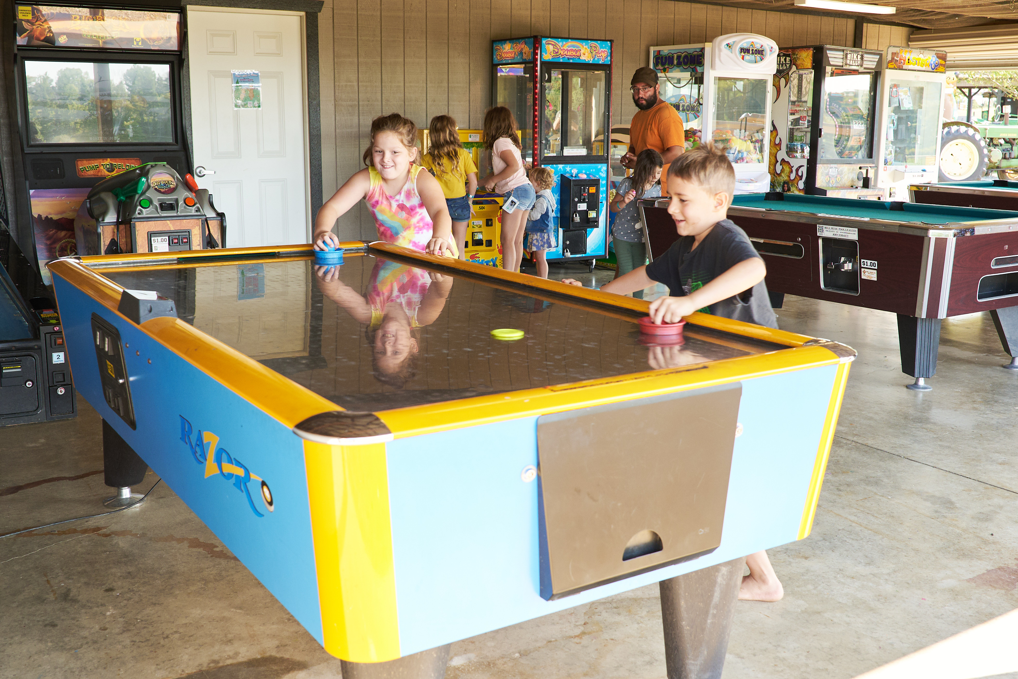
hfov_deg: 53.1
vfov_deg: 36.9
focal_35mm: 36
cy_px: 340
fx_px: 1018
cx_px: 509
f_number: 4
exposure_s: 1/200
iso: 400
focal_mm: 24
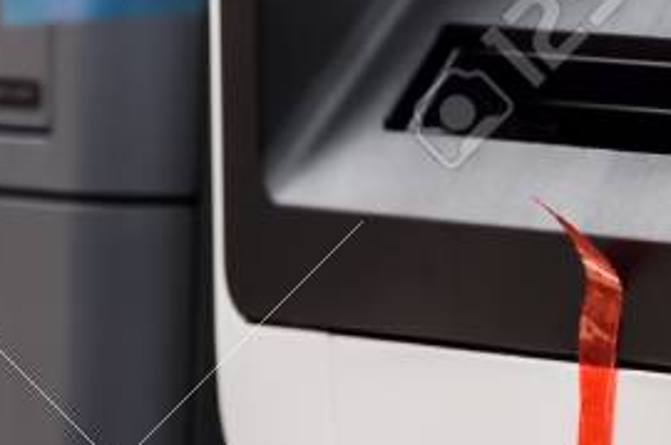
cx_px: 1021
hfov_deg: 2.1
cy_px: -93
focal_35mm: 964
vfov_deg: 1.4
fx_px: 17936
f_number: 6.3
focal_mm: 200
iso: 200
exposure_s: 1/13
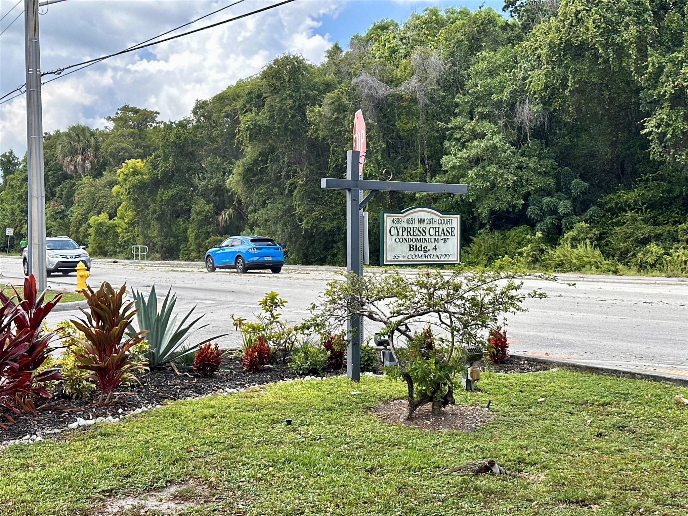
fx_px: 954
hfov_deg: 39.7
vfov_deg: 30.3
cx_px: 344
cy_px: 258
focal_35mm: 48
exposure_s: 1/1085
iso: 64
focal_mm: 6.86
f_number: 1.78
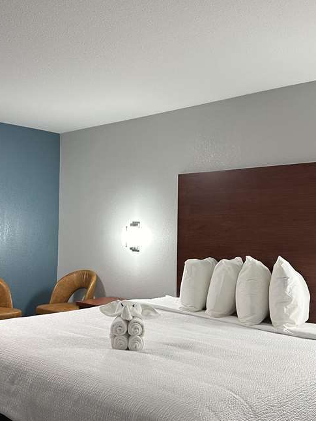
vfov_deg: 49.0
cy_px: 214
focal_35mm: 38
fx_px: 463
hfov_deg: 37.7
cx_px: 142
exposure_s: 1/60
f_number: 1.78
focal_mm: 6.86
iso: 160
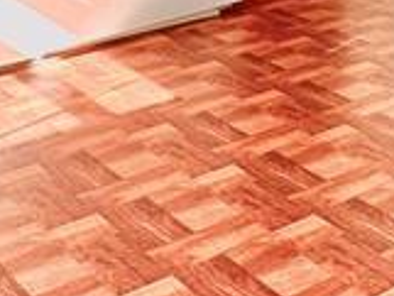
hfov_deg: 20.4
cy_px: -284
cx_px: 487
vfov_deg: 14.1
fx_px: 1014
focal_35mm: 89
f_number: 2.2
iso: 64
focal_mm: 2.22
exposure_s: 1/99
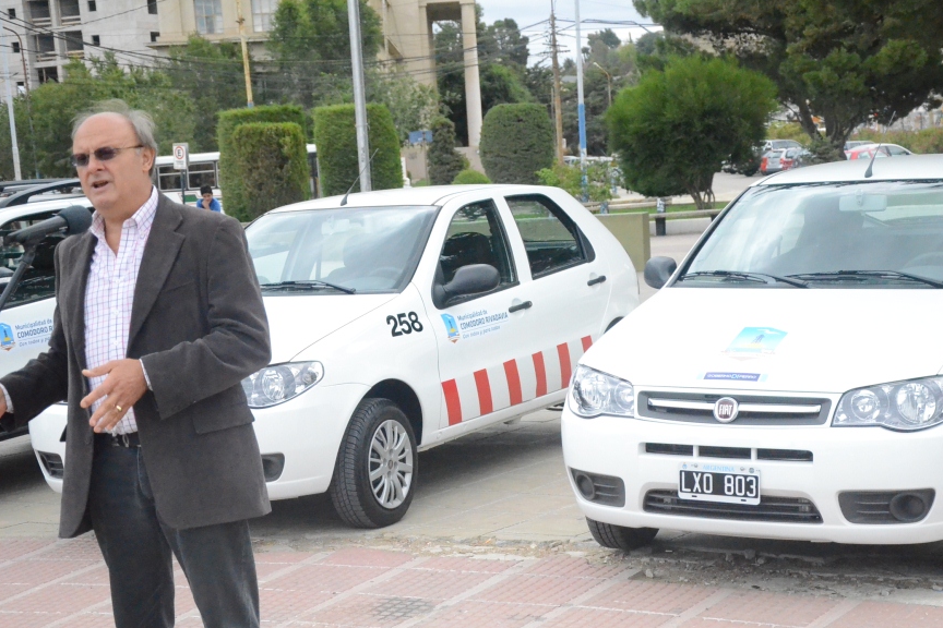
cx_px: 511
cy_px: 350
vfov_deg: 19.2
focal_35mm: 71
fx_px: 1860
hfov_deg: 28.4
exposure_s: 1/8000
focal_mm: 40
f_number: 4.5
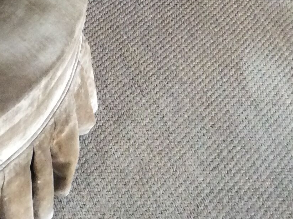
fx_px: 854
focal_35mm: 101
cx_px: -132
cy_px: 4
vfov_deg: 14.4
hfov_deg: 17.7
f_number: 2.4
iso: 250
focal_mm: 3.3
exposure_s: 1/25
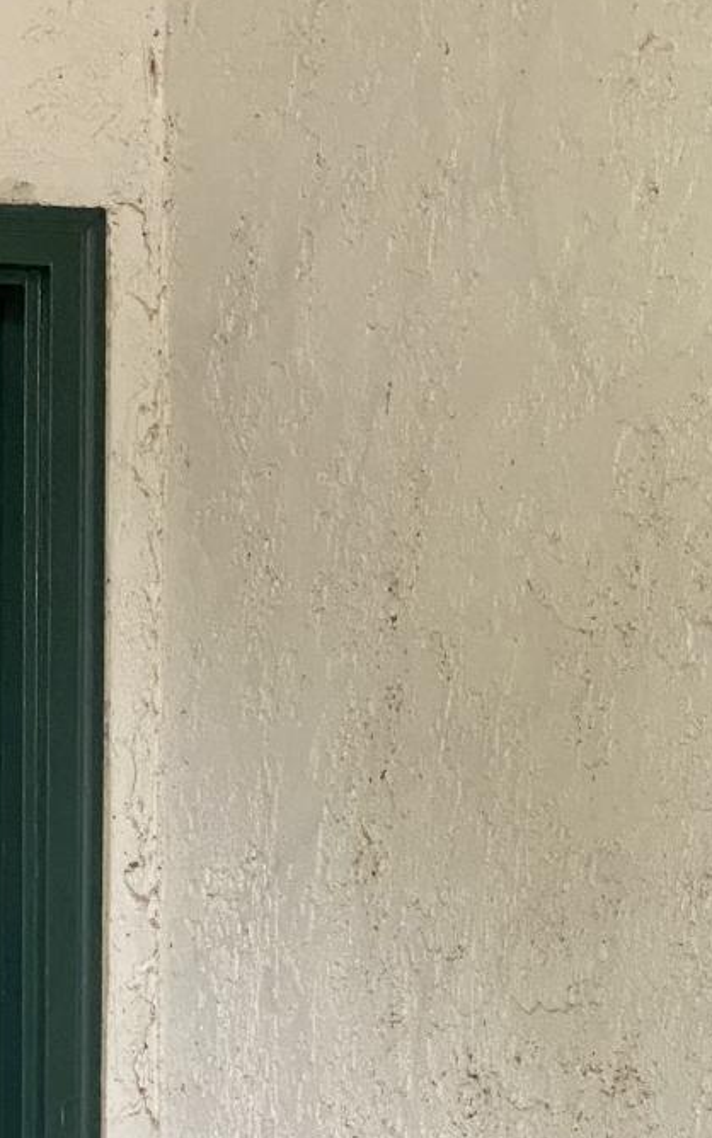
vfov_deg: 12.4
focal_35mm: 165
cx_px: -182
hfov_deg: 7.9
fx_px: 5118
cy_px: 1356
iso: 160
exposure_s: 1/102
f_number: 2
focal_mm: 6
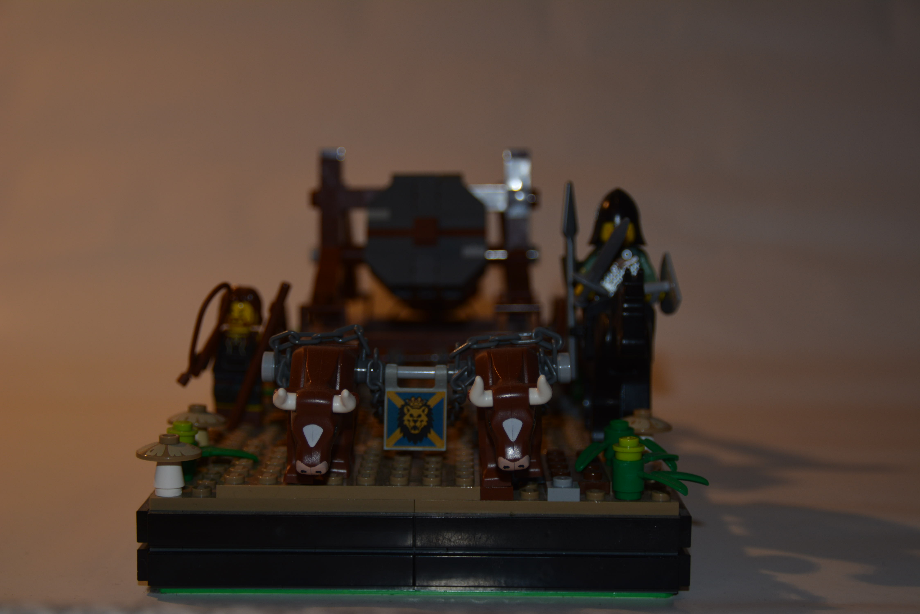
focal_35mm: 63
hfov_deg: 31.9
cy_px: 307
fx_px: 1610
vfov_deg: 21.6
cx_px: 460
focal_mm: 42
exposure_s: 1/60
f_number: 4.5
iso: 140
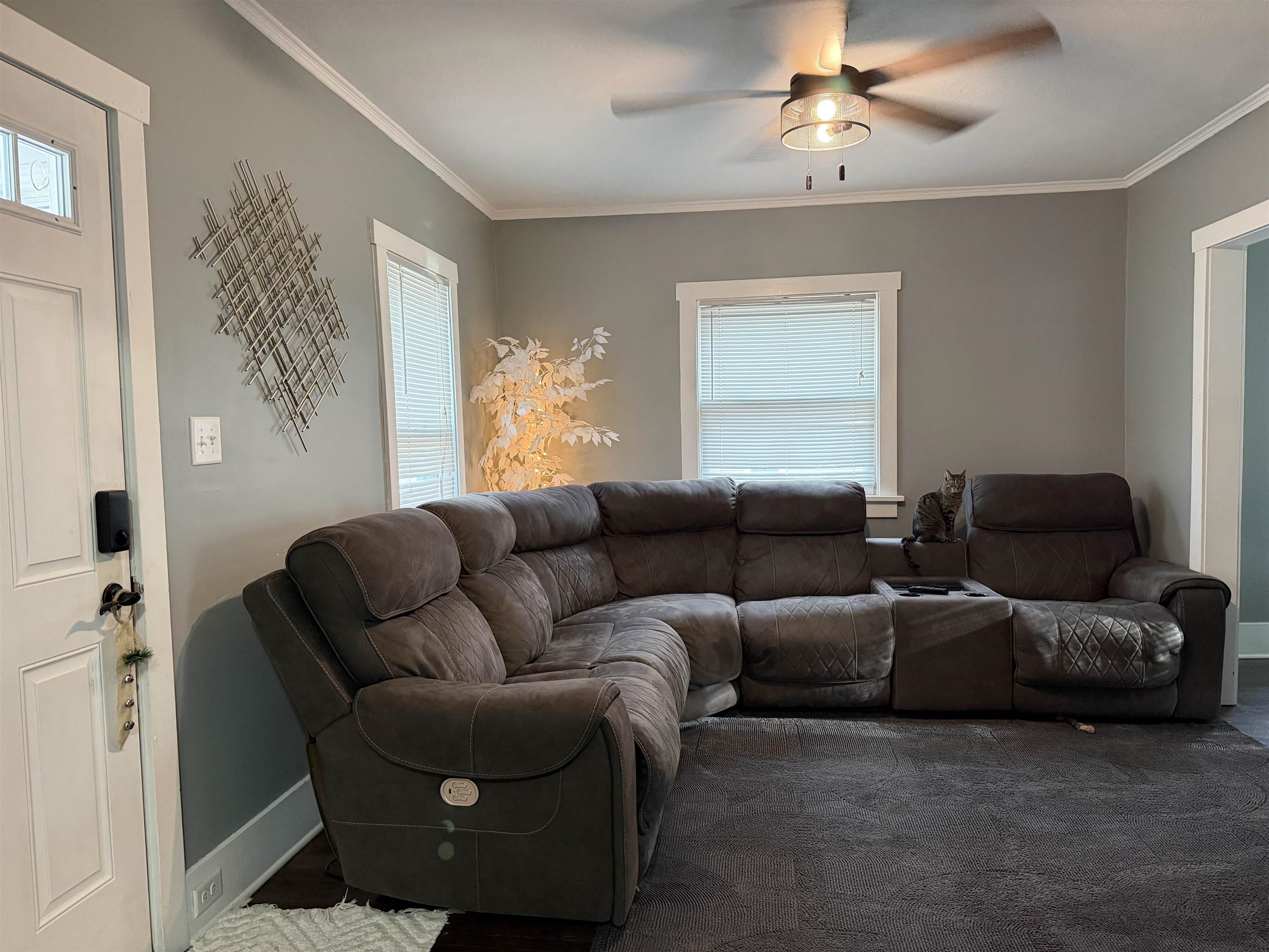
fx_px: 880
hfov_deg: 71.6
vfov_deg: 56.8
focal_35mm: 24
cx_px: 634
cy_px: 476
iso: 640
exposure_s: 1/60
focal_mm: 6.76
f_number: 1.78
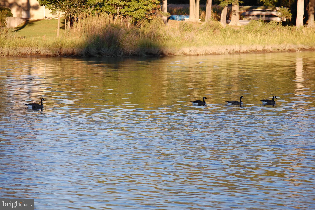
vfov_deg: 7.6
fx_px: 1573
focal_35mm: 180
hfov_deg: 11.4
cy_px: 105
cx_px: 158
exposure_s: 1/500
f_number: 5.6
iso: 400
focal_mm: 120
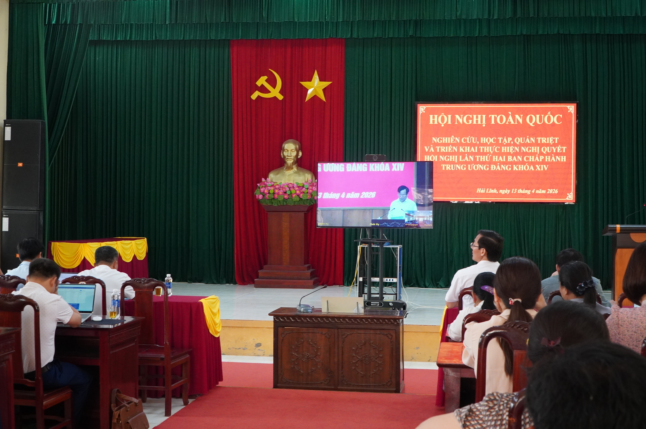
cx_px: 323
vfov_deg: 29.8
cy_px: 214
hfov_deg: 43.6
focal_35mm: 45
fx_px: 807
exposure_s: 1/50
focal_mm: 30
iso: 2500
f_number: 8
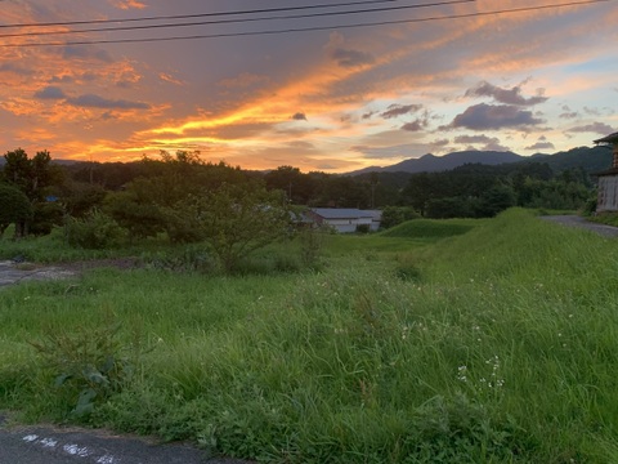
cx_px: 309
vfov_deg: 53.1
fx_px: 464
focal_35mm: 26
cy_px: 232
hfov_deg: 67.3
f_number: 1.8
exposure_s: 1/116
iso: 100
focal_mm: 4.25
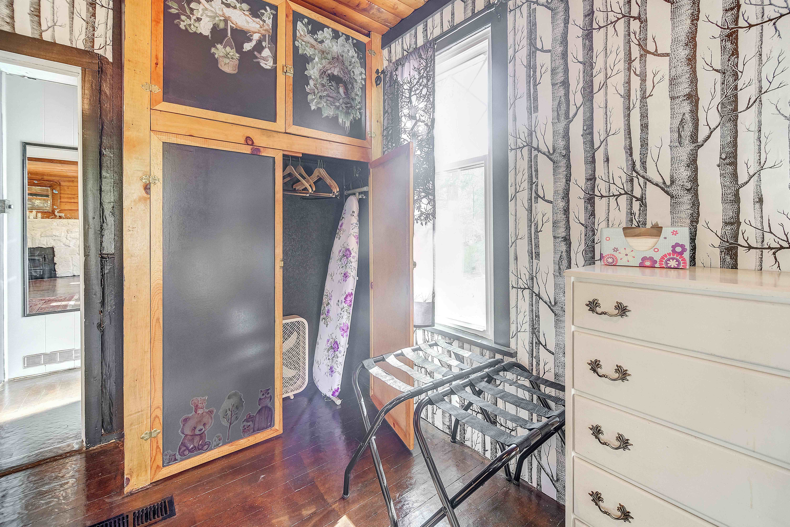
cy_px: 264
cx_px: 395
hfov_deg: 100.4
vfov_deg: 77.4
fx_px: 329
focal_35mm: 15
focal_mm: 15
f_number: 8
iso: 400
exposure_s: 5
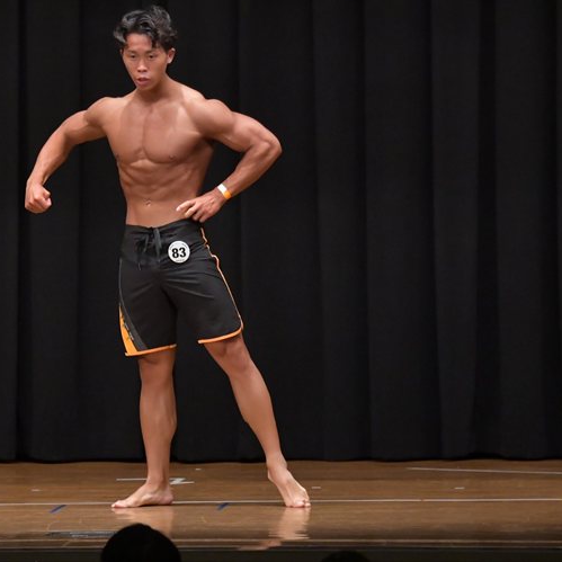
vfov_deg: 5.9
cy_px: 273
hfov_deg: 5.9
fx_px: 5455
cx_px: 137
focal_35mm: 297
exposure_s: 1/400
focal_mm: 150
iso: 6400
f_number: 5.6
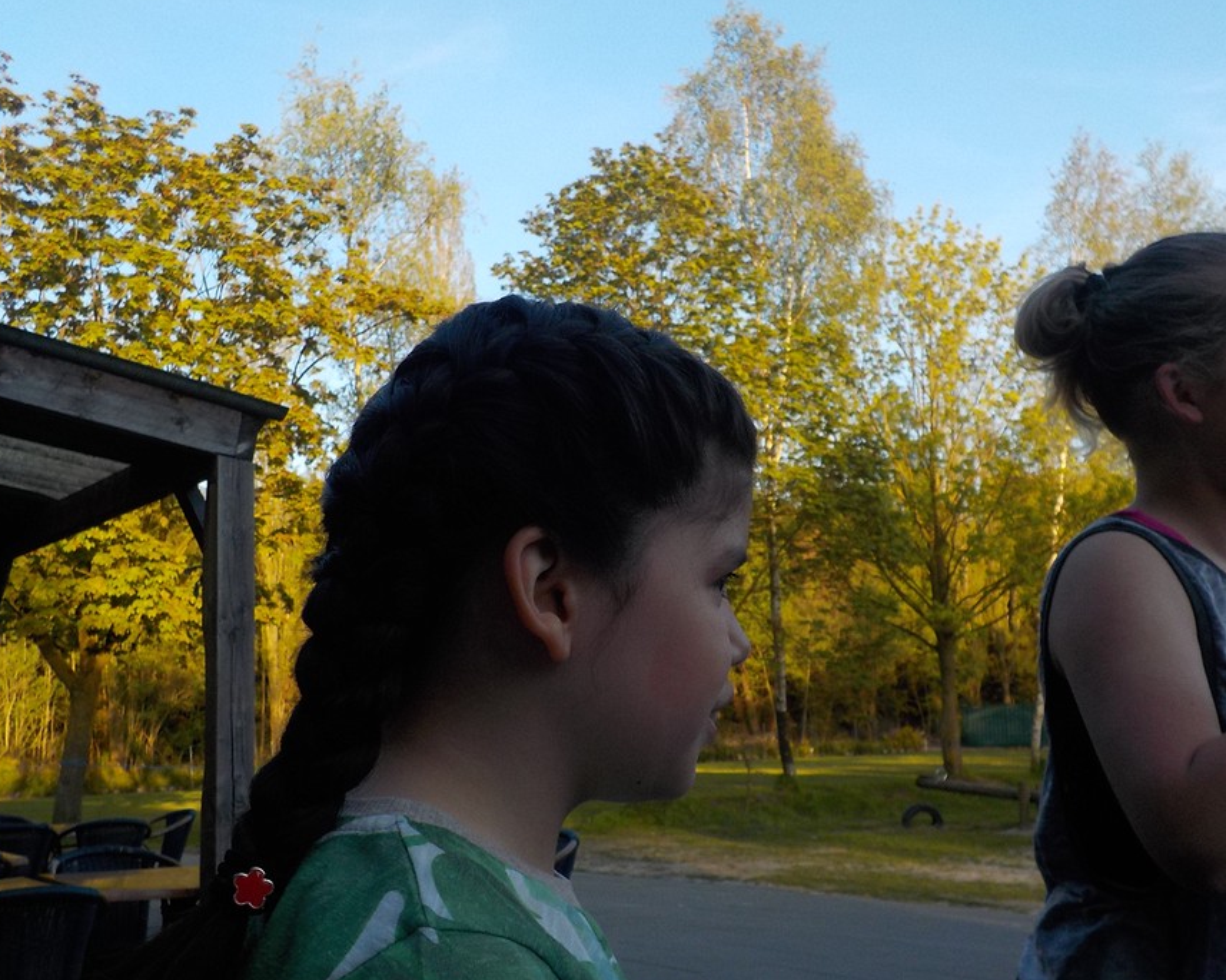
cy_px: 514
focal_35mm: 35
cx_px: 619
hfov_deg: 51.5
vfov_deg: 42.2
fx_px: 1270
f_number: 3.3
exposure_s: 1/320
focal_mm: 4.1
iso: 125
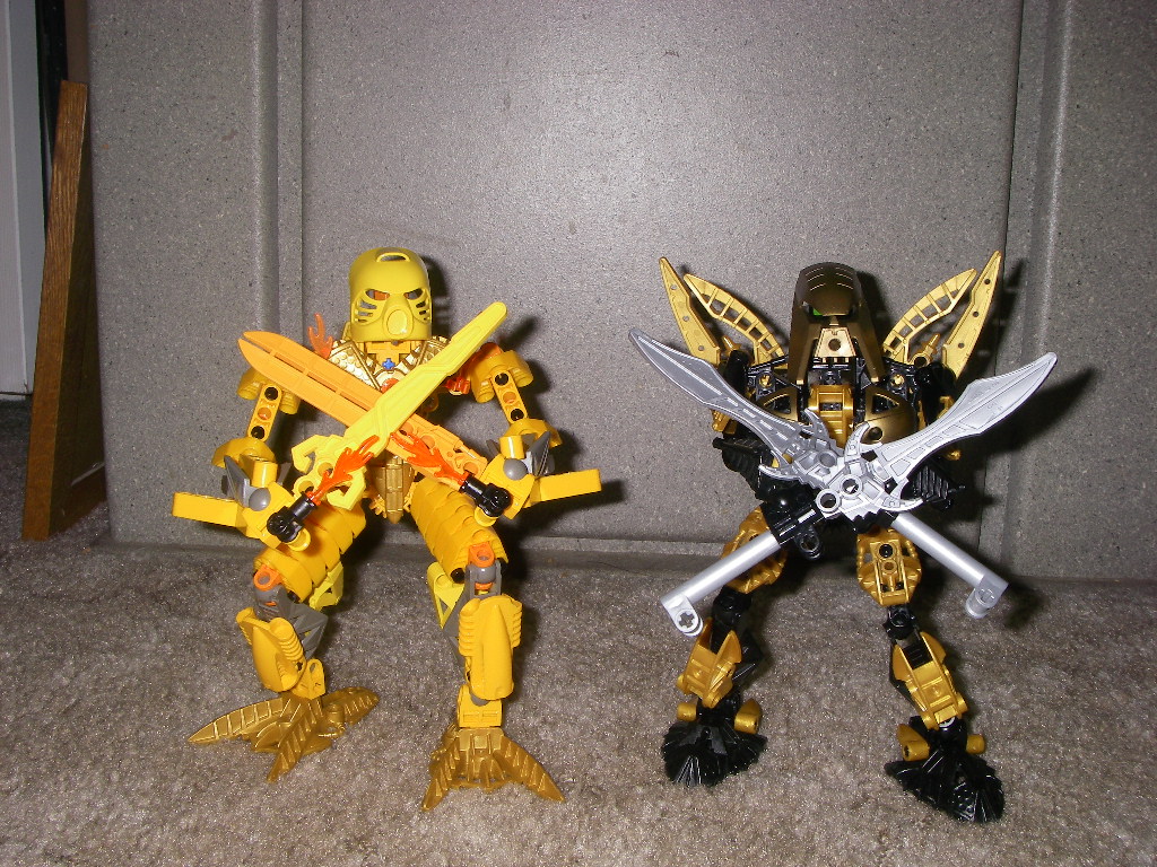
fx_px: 1270
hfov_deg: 49.0
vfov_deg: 37.7
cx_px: 578
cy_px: 434
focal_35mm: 38
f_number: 6.6
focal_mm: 6.3
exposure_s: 1/40
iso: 64
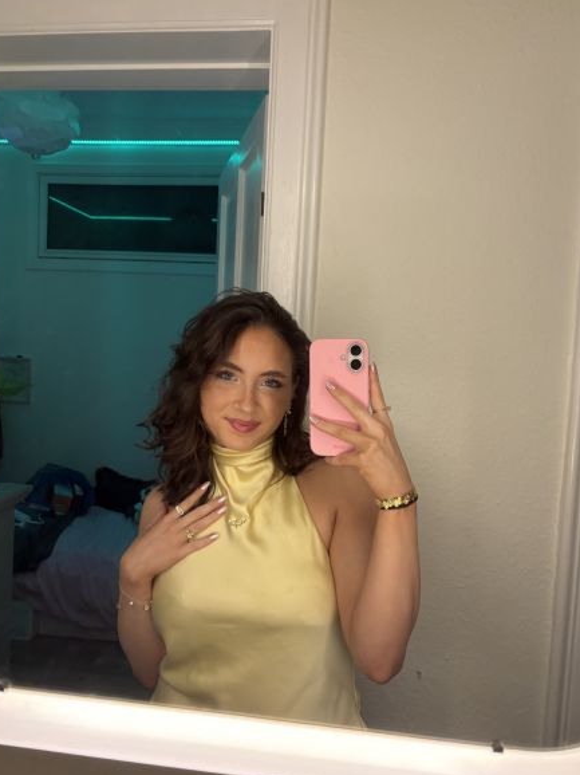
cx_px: 284
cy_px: 390
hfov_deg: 51.3
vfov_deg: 65.3
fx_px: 604
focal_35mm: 27
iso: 160
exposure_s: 1/50
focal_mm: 5.96
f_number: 1.6
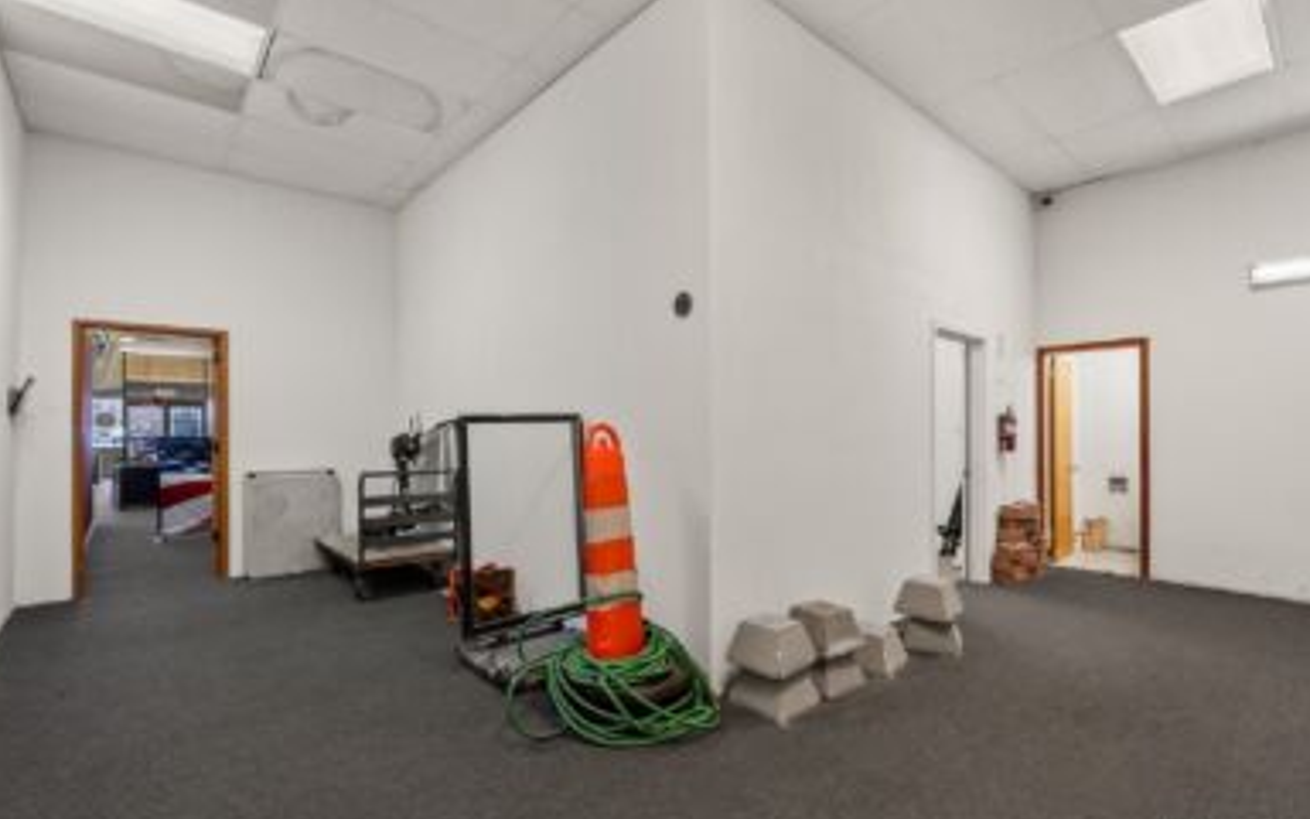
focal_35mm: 17
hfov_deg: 94.3
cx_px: 638
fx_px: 607
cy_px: 425
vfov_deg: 68.0
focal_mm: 16
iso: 500
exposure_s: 1/5
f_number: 8
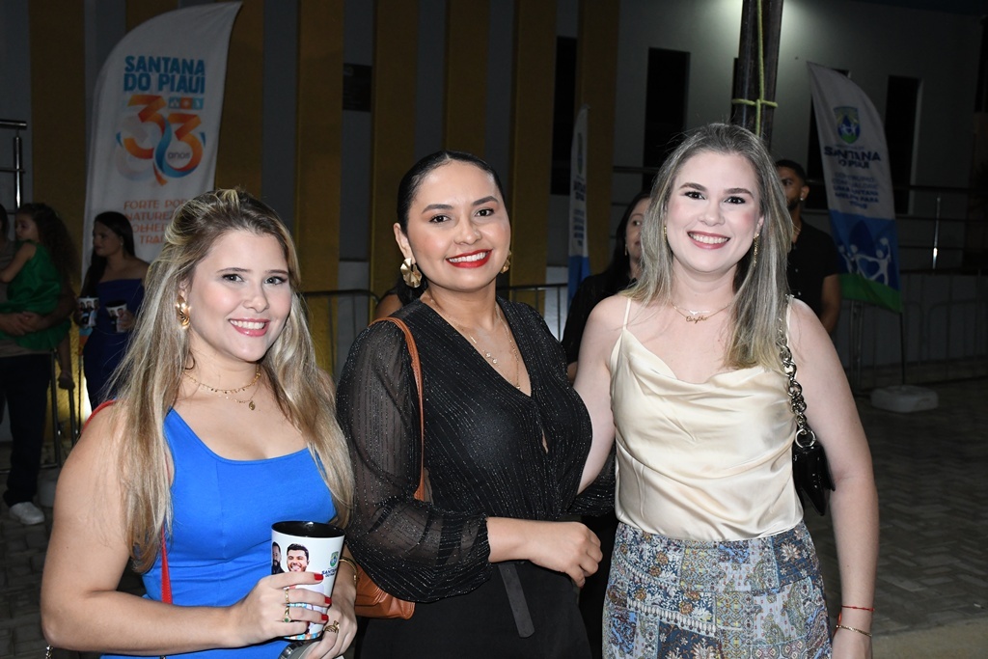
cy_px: 330
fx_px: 1098
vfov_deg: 33.4
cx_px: 494
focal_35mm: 40
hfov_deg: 48.5
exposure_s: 1/200
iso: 2500
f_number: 5.6
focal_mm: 27
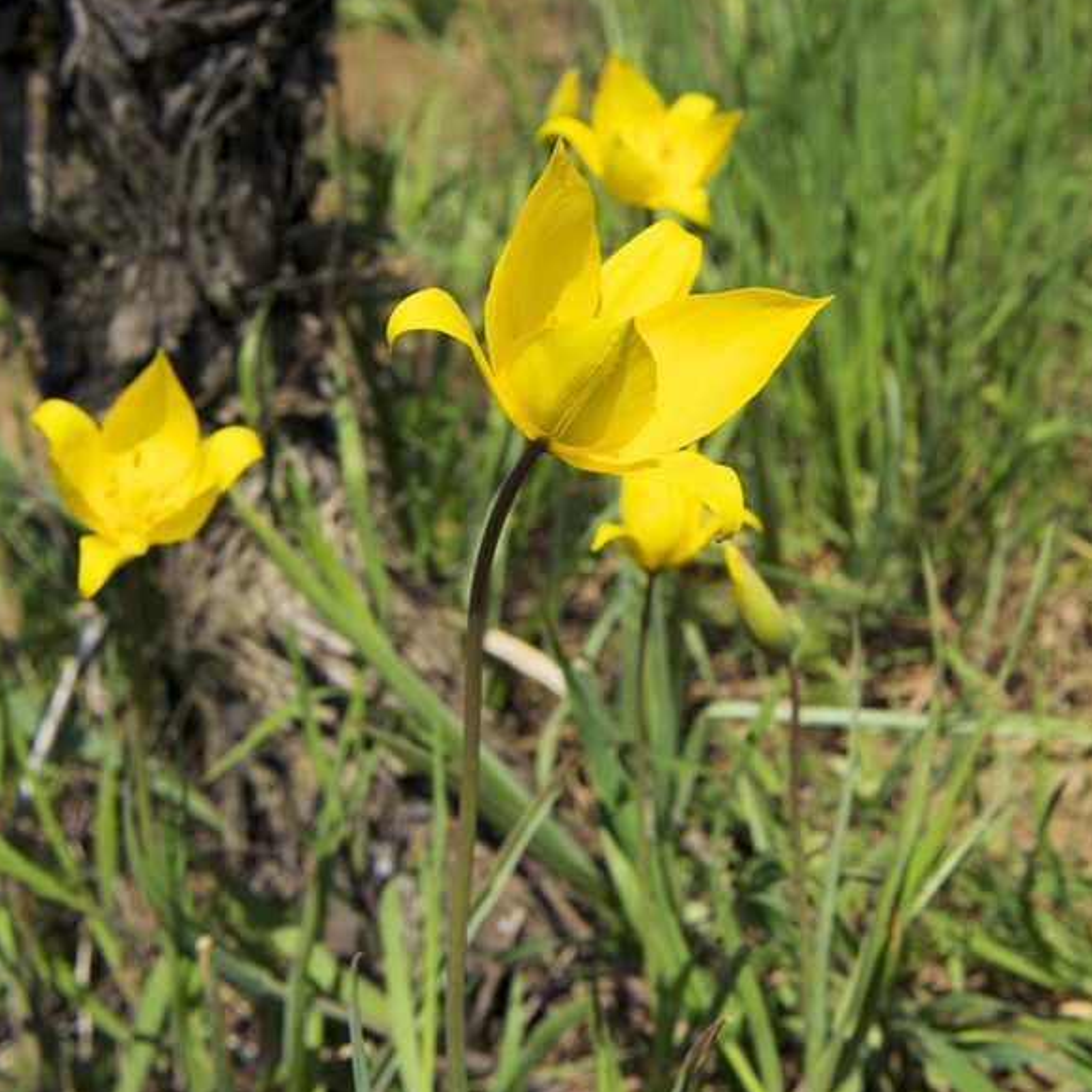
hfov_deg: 26.0
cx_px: 670
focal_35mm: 66
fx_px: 2356
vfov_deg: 25.9
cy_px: 316
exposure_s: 1/1250
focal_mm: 35
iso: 200
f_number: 8
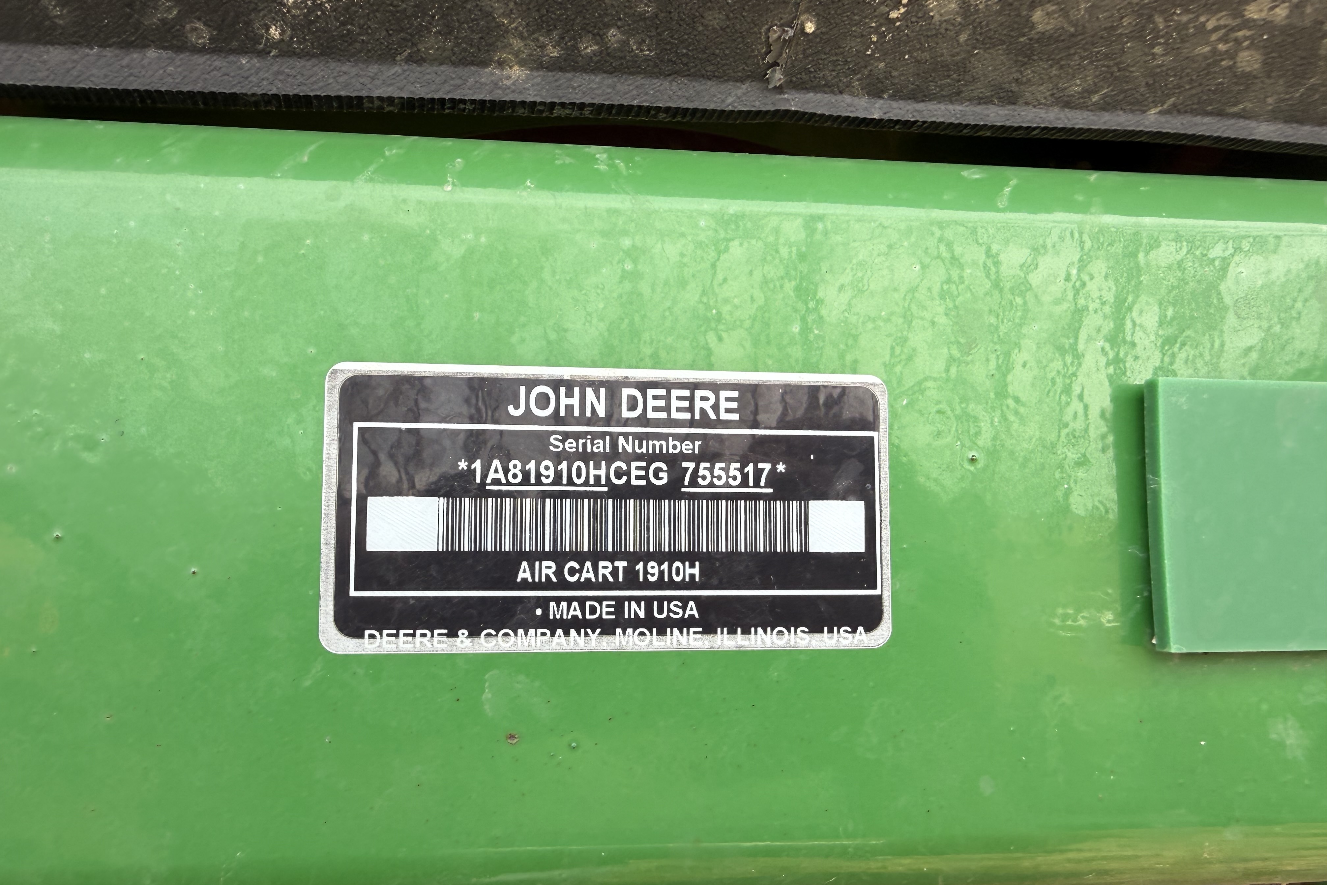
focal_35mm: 25
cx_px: 664
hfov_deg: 71.5
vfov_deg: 51.3
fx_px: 921
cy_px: 451
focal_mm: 2.22
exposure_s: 1/206
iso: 40
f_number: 2.2
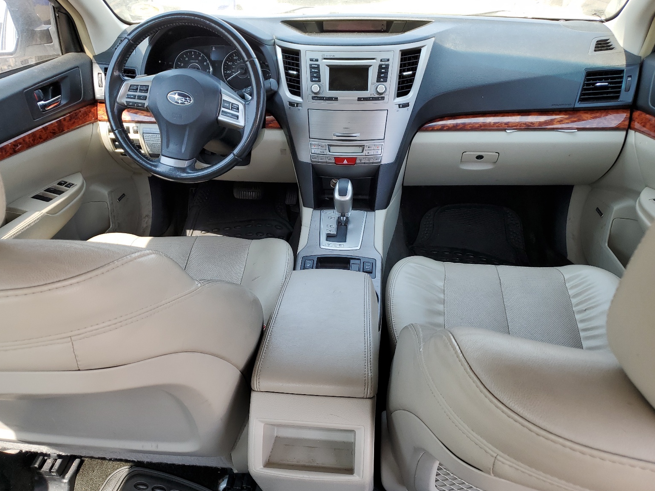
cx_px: 327
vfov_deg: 51.4
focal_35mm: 27
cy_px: 250
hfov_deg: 65.3
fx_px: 511
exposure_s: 1/213
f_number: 1.5
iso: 50
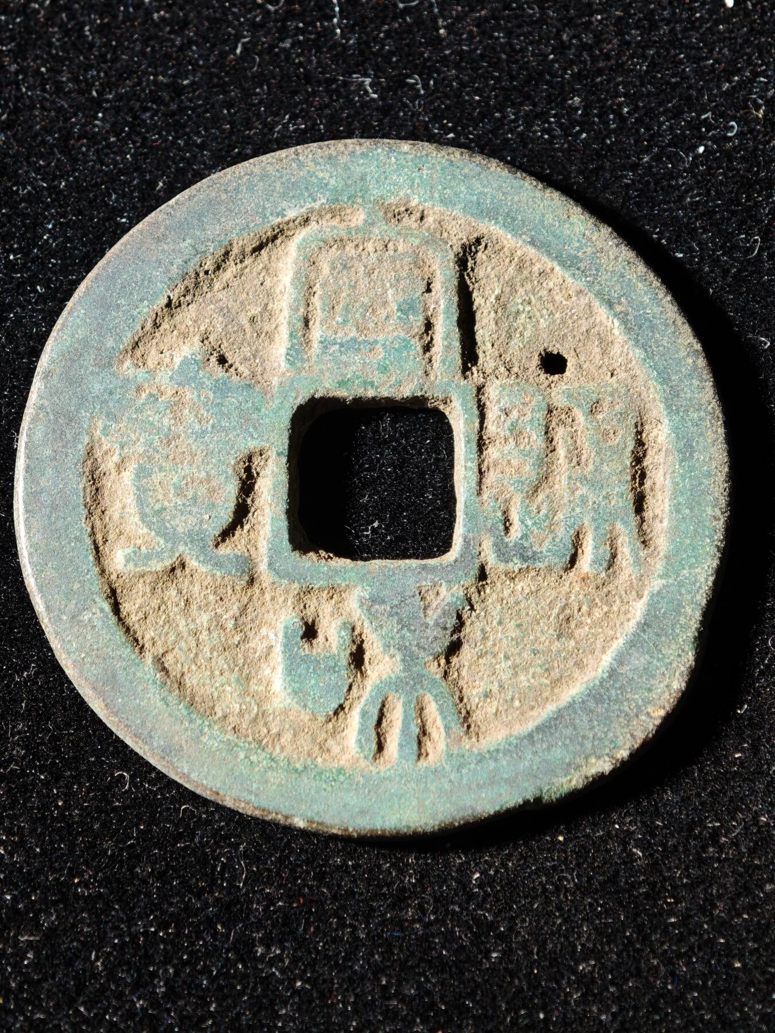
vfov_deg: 20.9
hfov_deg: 15.7
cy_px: 516
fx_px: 2806
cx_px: 388
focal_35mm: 94
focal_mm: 9
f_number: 2
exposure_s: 1/97.1
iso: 250
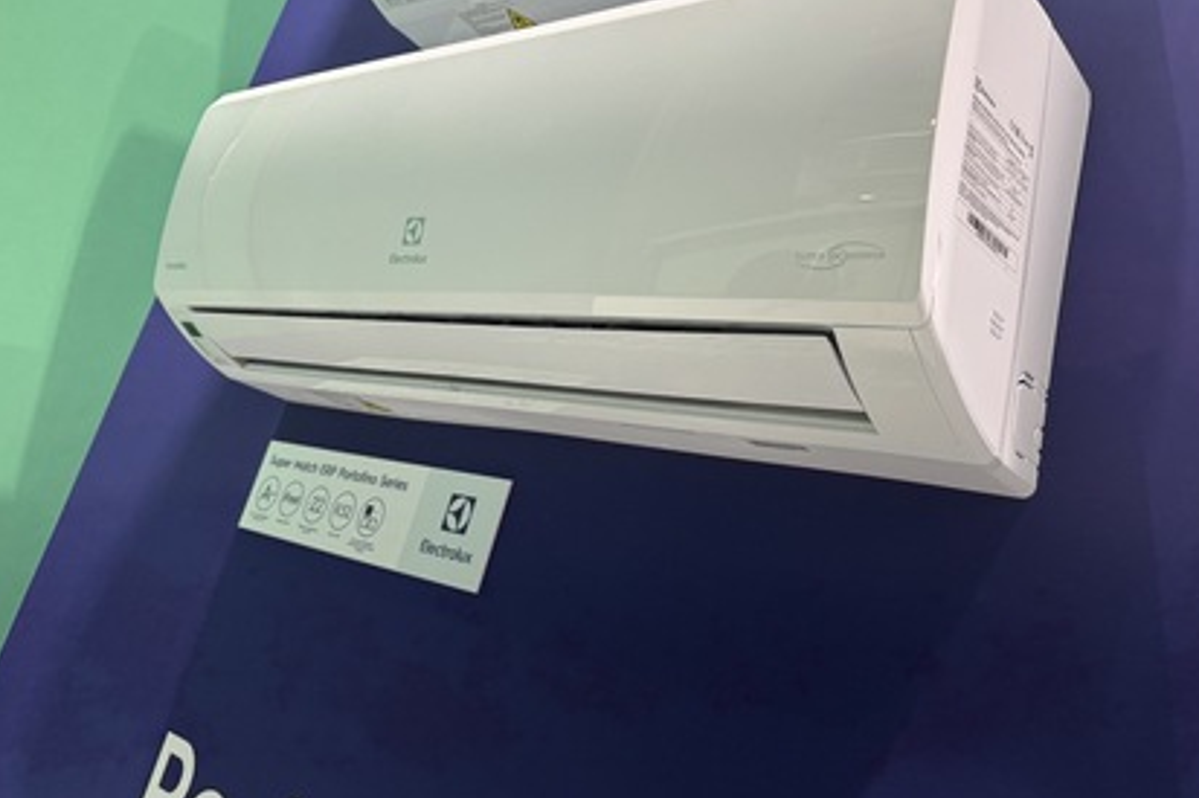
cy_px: 308
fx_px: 965
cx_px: 685
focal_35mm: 29
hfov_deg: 63.4
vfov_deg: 44.6
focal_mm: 6.76
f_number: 1.78
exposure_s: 1/100
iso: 200
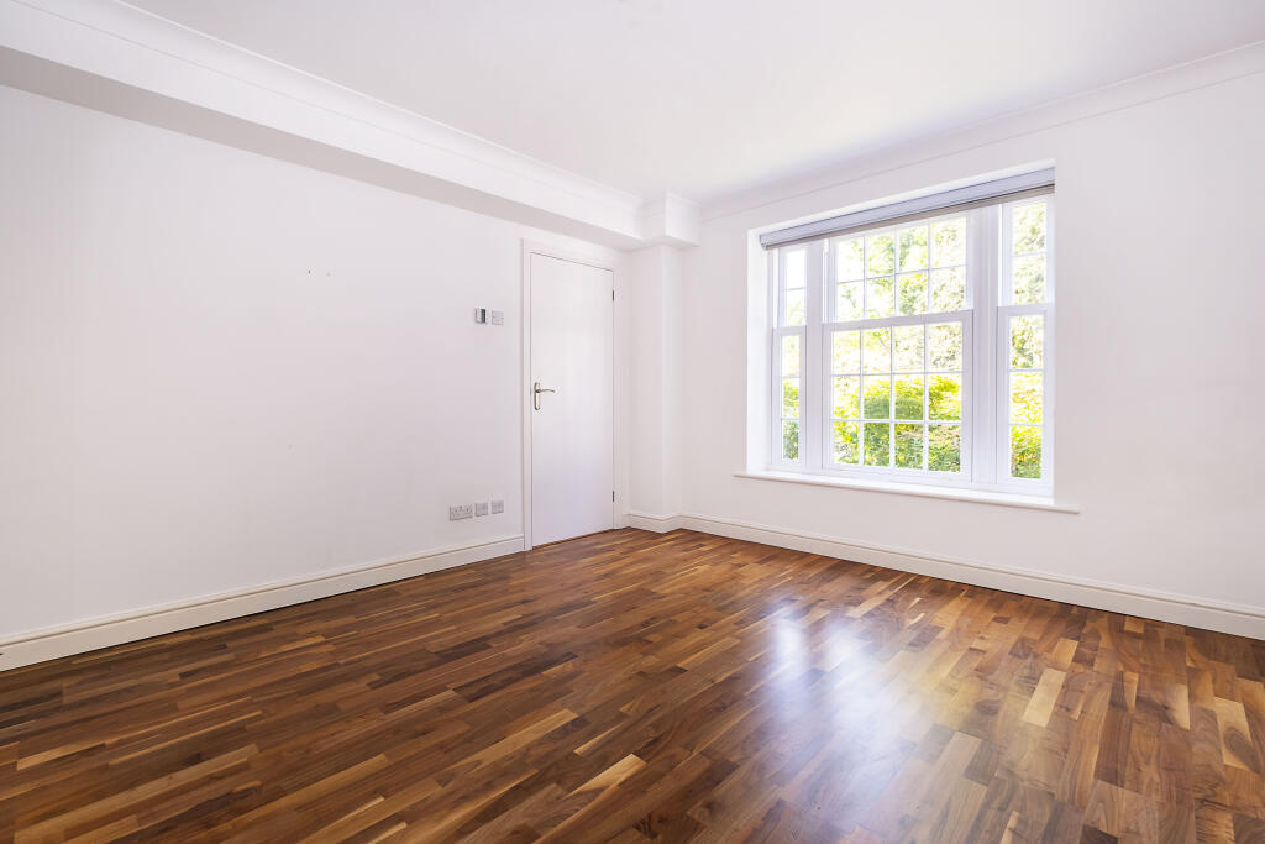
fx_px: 527
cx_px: 632
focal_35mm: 15
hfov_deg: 100.4
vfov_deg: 77.3
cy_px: 422
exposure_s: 1/60
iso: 320
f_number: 4
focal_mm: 10
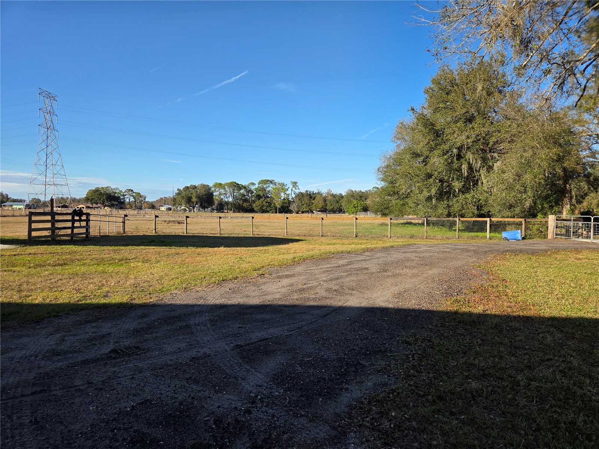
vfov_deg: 58.9
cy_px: 224
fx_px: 398
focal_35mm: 23
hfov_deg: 73.9
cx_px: 300
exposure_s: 1/3075
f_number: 1.8
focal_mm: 5.4
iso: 80
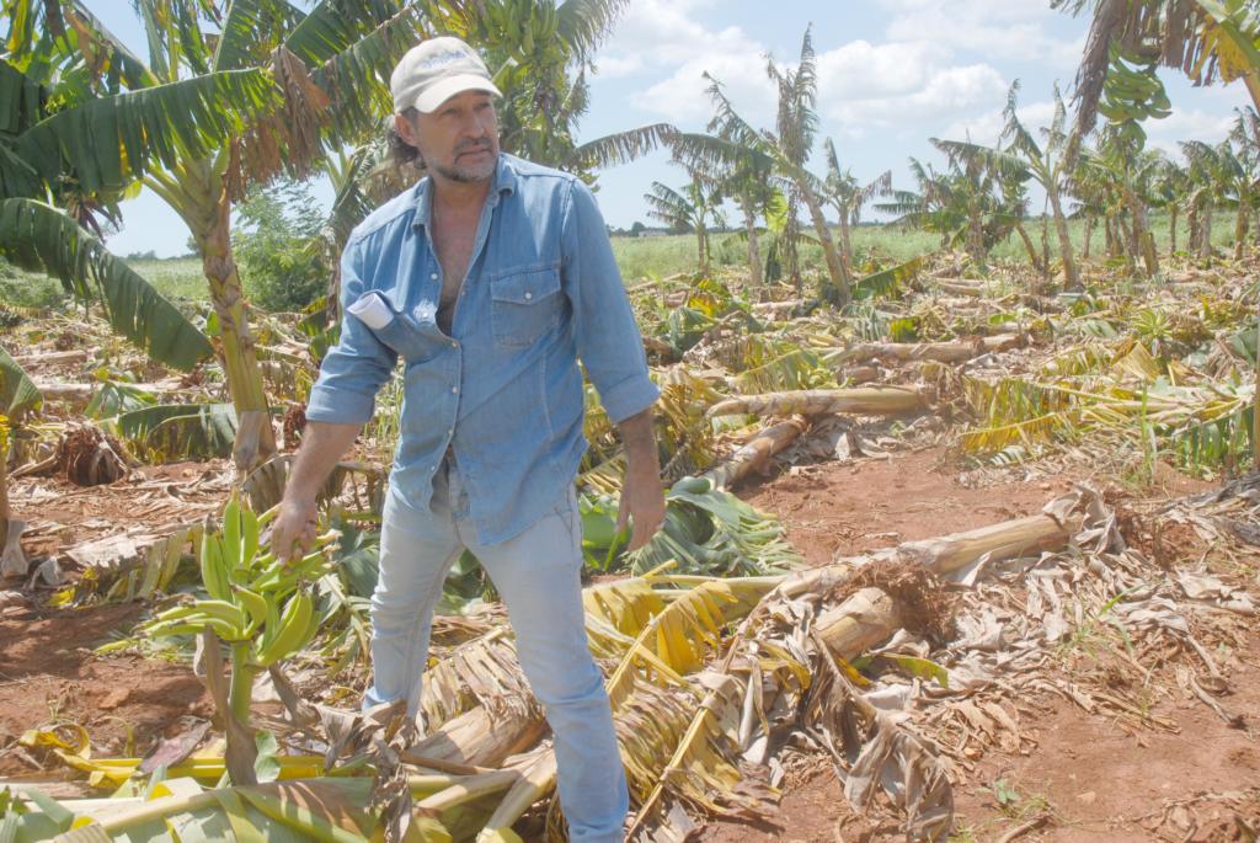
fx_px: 1156
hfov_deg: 57.2
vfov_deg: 40.1
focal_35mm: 33
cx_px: 630
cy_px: 422
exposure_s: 1/180
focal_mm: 22
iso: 100
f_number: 8
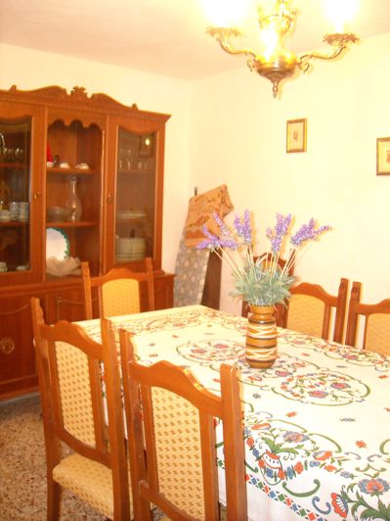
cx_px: 195
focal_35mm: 35
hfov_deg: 40.7
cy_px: 260
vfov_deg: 52.6
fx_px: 526
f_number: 2.8
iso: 436
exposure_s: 1/8
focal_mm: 5.7
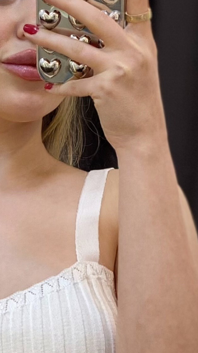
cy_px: 364
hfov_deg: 6.0
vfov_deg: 10.6
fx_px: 1876
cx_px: -35
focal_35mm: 201
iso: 80
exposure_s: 1/100
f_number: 2
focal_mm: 6
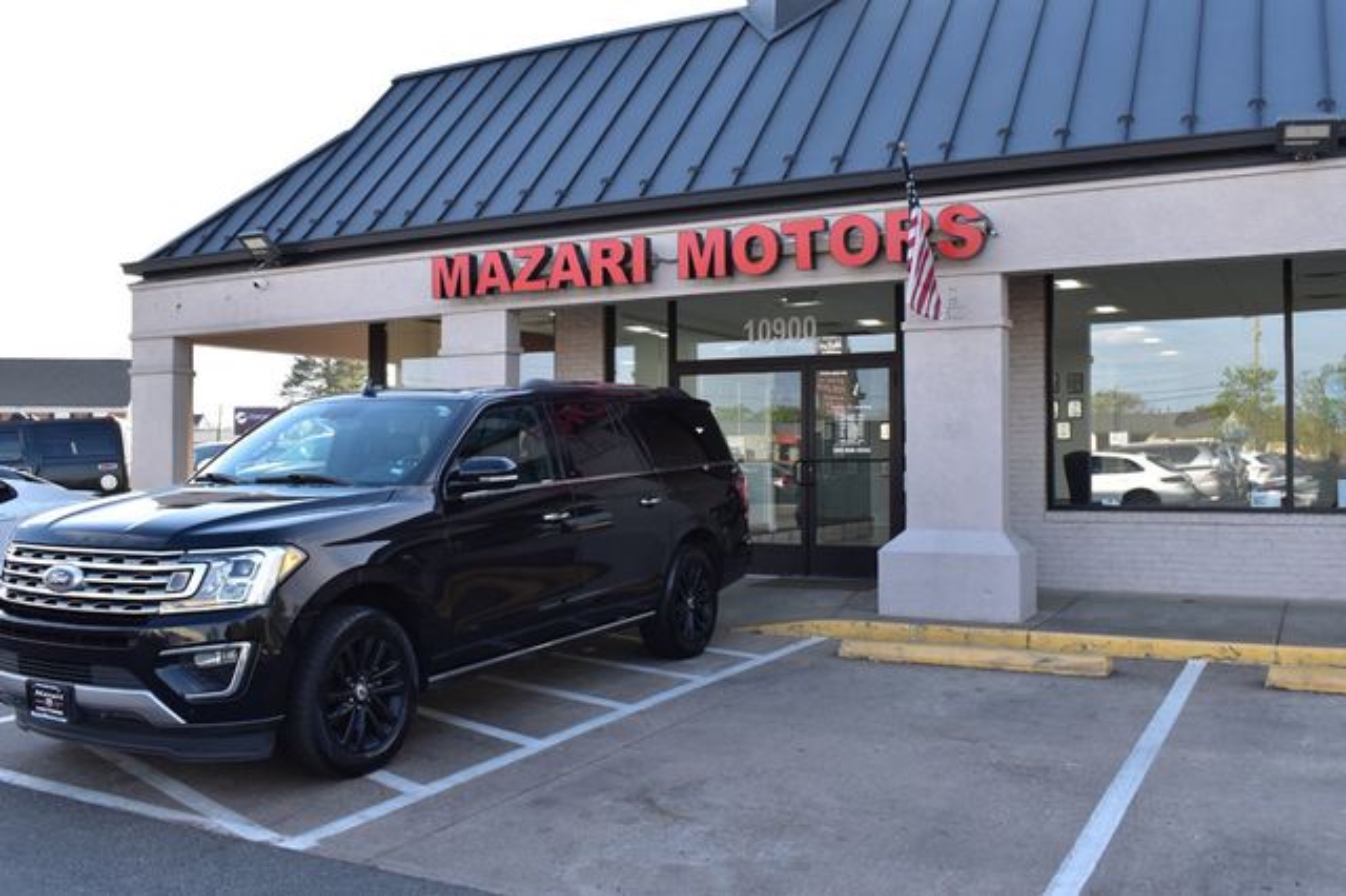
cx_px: 673
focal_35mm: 33
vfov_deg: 39.9
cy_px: 448
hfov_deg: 57.2
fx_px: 1233
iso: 400
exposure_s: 1/160
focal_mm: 22
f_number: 10
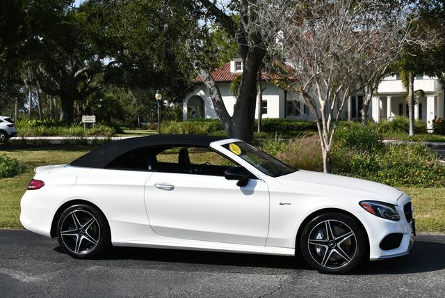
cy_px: 149
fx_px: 693
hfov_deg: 35.6
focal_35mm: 56
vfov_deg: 24.2
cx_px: 222
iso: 100
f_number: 9
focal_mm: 28
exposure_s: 1/320
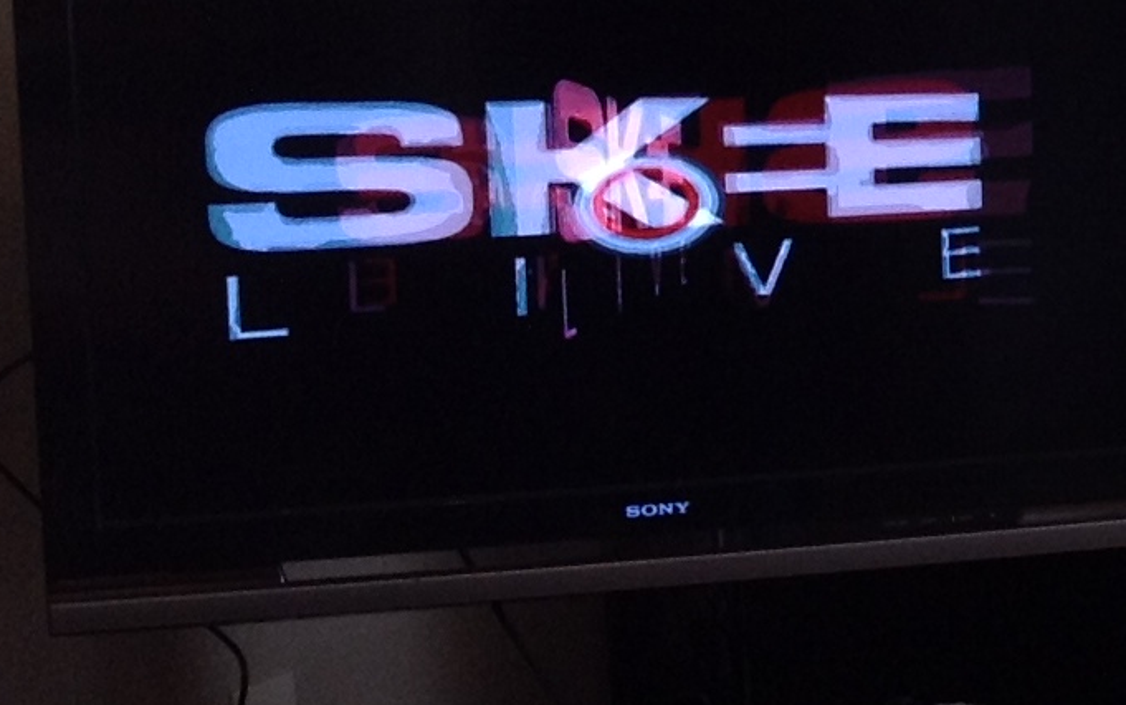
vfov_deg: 9.3
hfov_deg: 13.4
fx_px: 4328
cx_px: 1986
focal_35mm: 141
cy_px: 53
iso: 50
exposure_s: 1/24
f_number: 2.4
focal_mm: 4.28
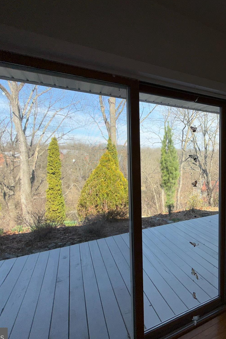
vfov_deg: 84.0
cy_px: 172
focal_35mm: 20
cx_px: 184
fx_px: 188
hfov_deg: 56.9
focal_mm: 2.22
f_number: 2.2
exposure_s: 1/679
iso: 16
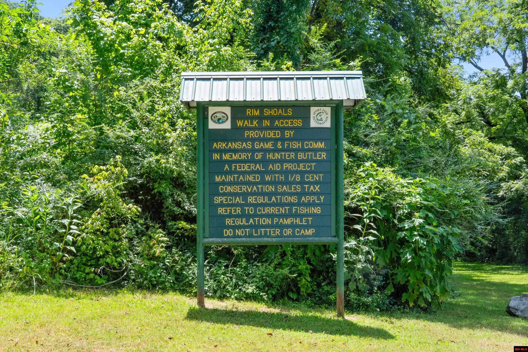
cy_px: 176
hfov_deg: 43.6
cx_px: 264
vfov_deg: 29.9
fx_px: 660
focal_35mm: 45
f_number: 14
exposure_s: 1/320
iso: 500
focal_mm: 30
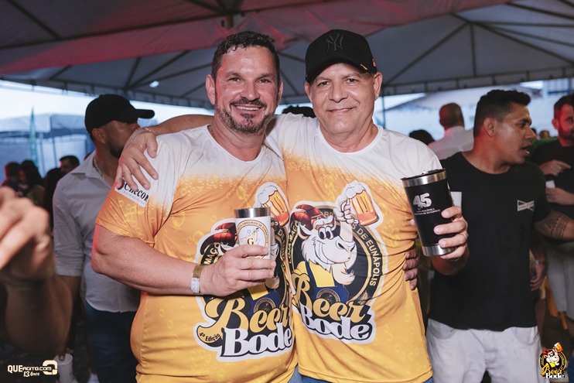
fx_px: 574
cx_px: 287
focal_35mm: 36
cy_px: 192
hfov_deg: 53.1
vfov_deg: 36.9
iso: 2500
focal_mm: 24
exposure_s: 1/640
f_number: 2.2
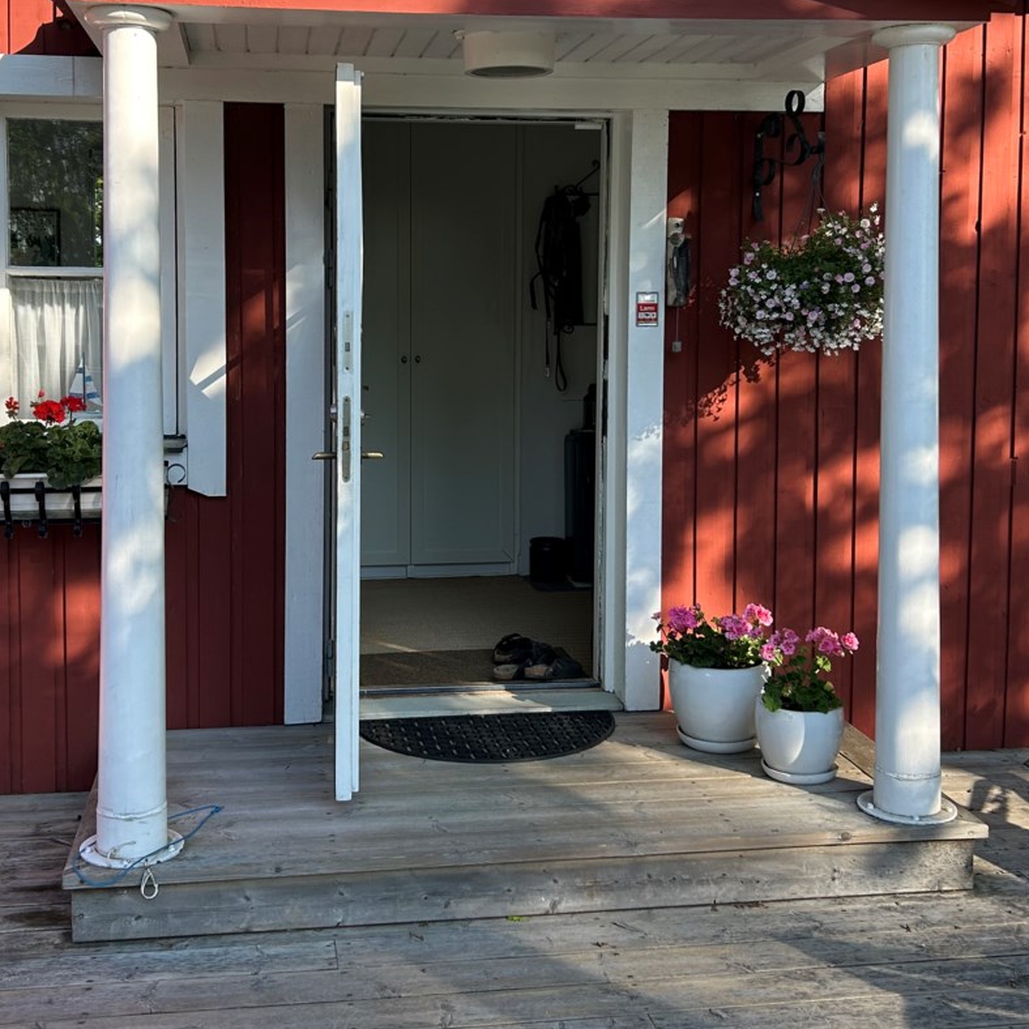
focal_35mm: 42
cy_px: 389
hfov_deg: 39.9
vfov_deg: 39.8
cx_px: 439
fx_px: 1413
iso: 50
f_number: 1.5
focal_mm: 5.7
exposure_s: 1/1068
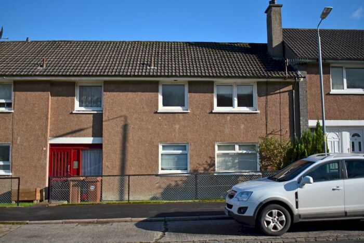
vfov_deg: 35.5
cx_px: 182
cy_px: 122
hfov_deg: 51.3
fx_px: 379
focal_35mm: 38
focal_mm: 25
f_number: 4.5
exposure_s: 1/3200
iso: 400
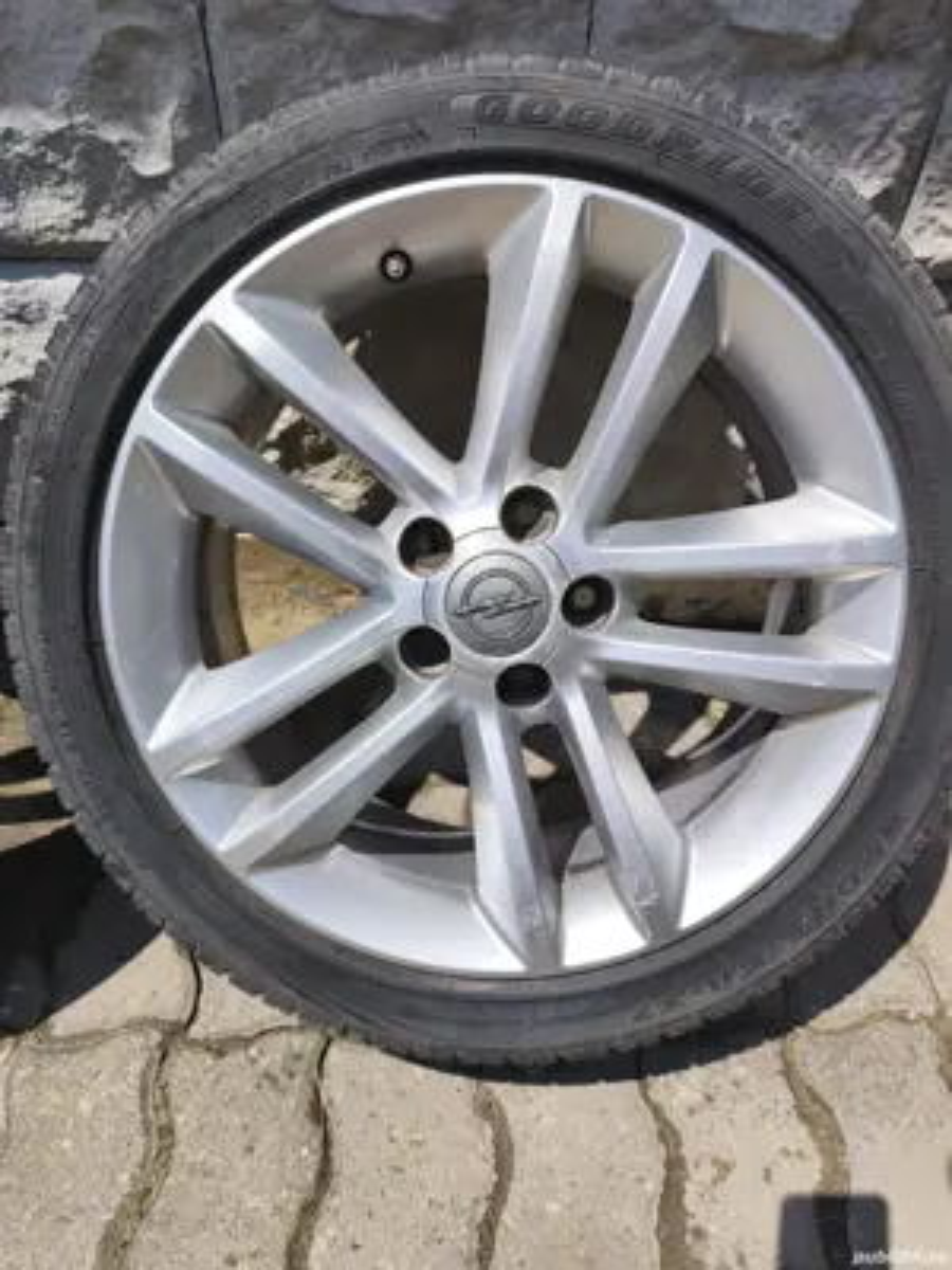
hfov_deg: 58.9
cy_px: 635
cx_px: 476
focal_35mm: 23
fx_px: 843
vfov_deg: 73.9
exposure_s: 1/2163
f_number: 1.65
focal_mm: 6.18
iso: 50
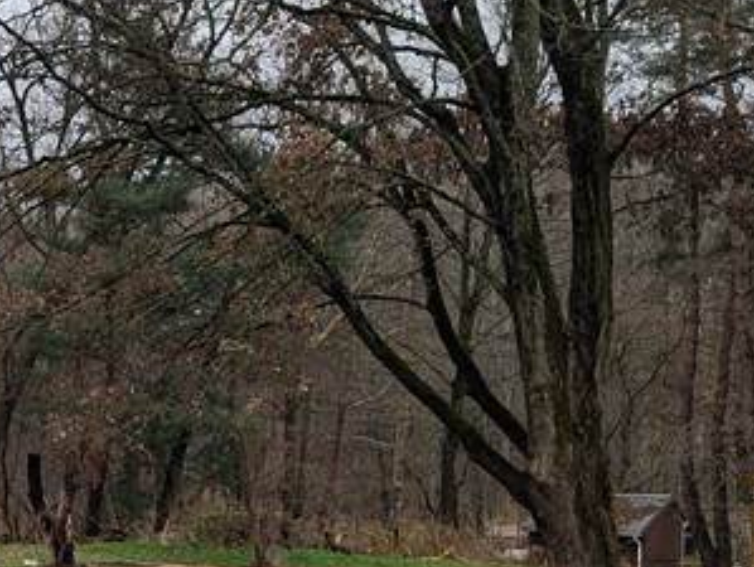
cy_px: 413
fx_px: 1788
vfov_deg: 17.9
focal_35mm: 82
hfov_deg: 22.2
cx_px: -120
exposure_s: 1/195
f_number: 1.68
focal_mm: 6.9
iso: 25
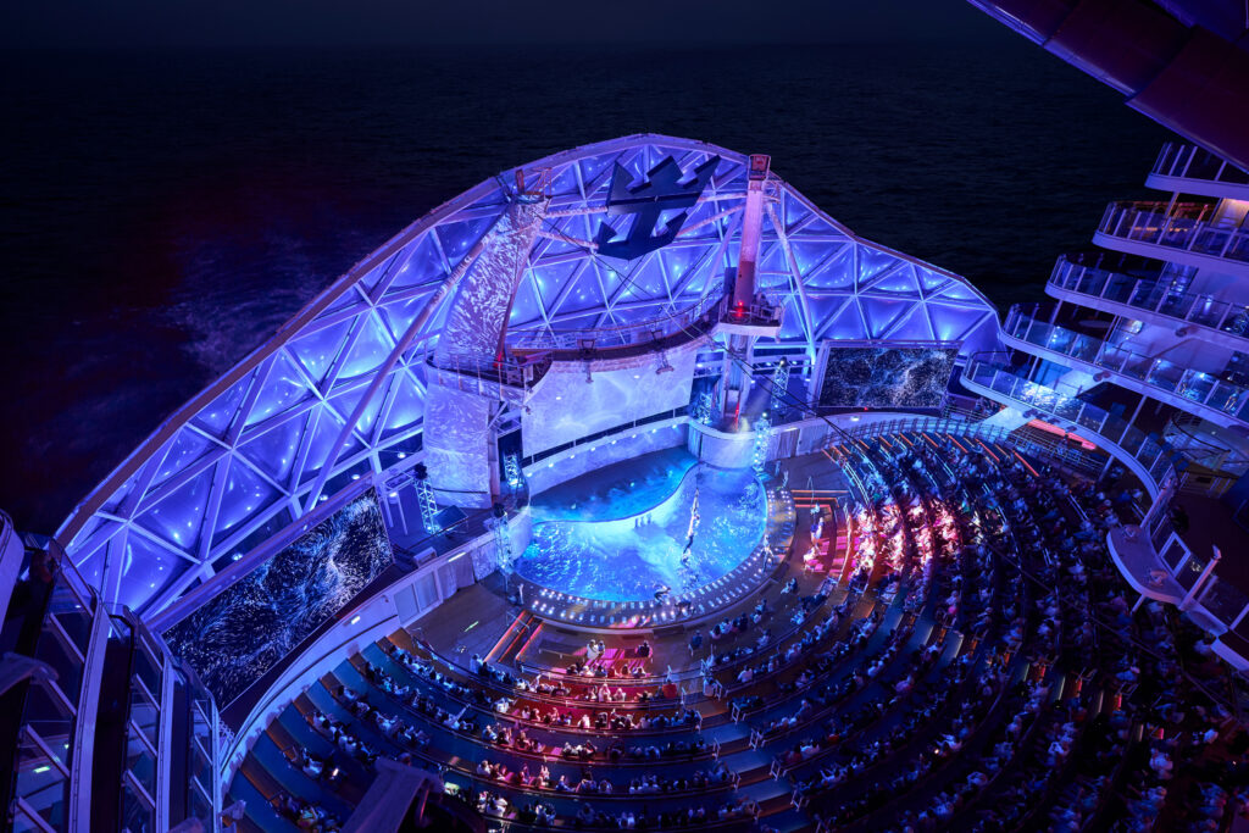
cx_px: 624
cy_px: 416
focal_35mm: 16
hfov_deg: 96.7
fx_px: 555
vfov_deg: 73.8
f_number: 5.6
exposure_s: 1/6
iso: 1000
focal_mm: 16
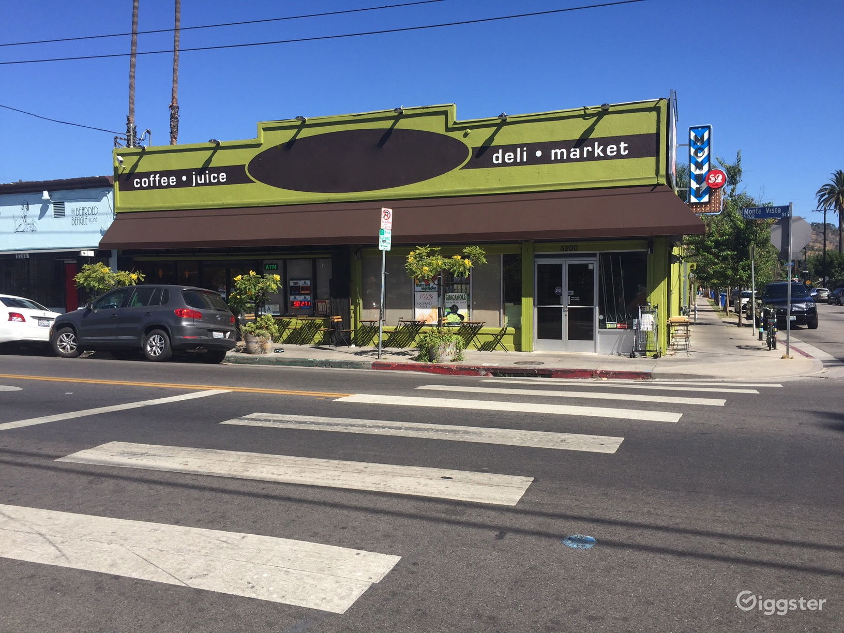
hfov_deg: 61.7
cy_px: 316
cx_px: 422
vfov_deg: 48.2
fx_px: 707
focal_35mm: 29
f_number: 2.2
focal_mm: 4.15
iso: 32
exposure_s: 1/1647
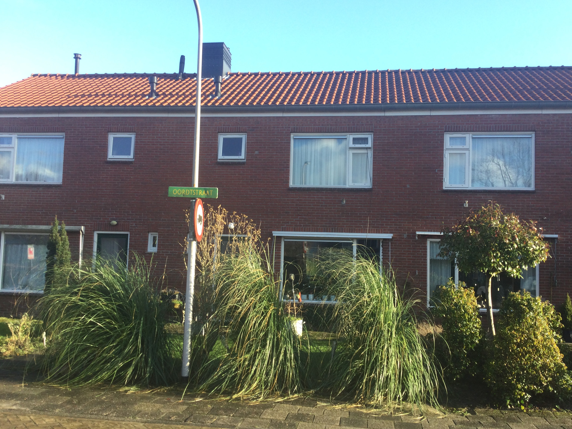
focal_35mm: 33
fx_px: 545
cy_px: 215
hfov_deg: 55.3
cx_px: 298
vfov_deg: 43.0
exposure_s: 1/151
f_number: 2.4
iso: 25
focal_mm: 3.3
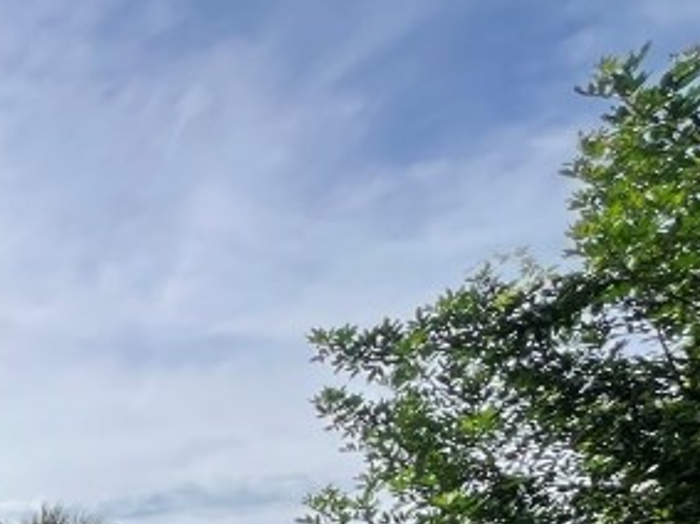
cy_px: 816
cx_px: -465
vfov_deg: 23.6
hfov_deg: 24.7
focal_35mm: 47
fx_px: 950
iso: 32
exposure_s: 1/533
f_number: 1.8
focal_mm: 1.57
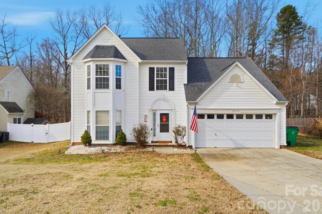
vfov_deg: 46.4
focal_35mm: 28
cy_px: 103
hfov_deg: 65.5
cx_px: 166
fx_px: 250
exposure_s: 1/1000
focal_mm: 26
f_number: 11
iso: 50
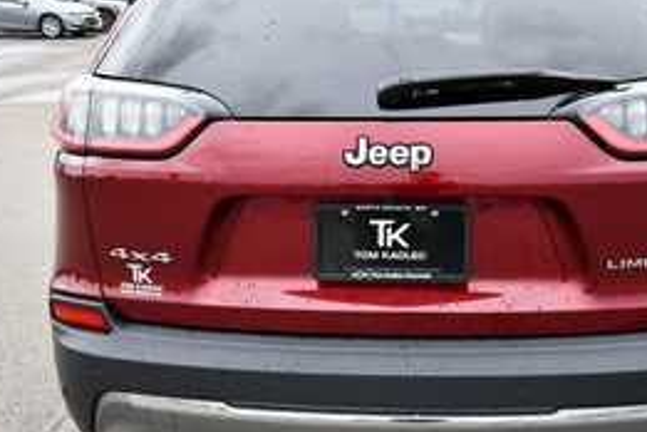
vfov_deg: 29.2
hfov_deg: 42.6
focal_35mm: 46
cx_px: 379
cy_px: 197
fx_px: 827
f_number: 5.6
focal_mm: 20
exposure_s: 1/250
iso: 640
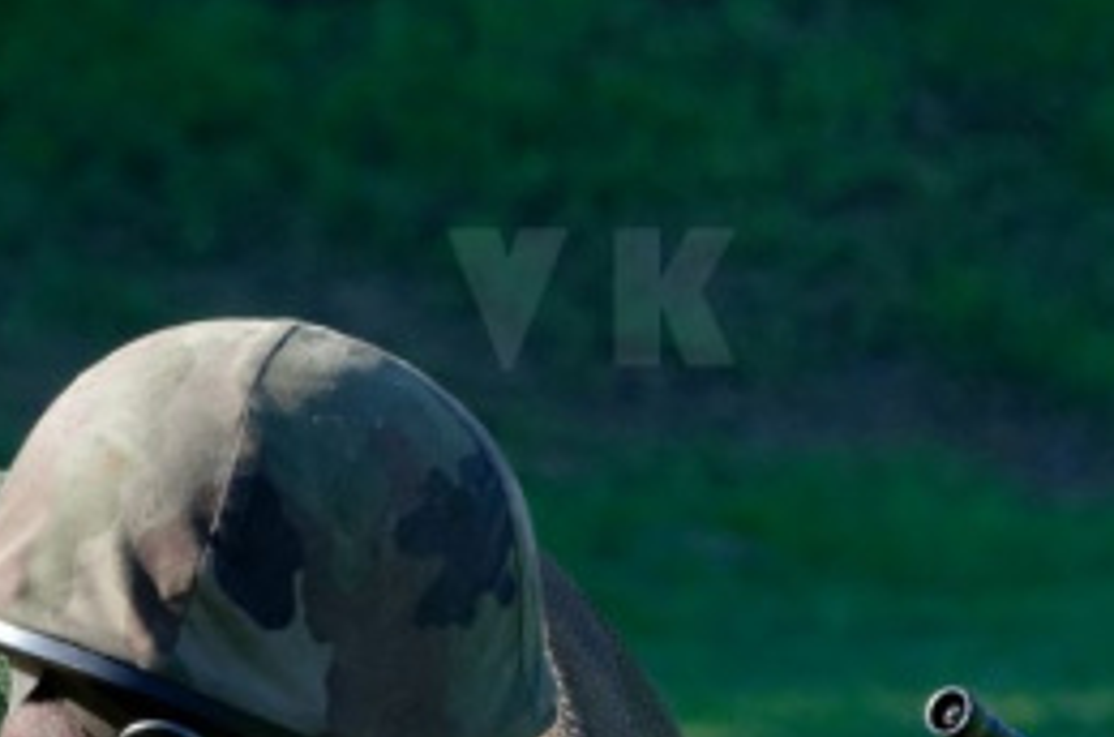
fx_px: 28492
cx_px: 591
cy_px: 1084
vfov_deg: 1.5
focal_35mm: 923
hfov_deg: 2.2
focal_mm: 200
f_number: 9
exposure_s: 1/400
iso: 200
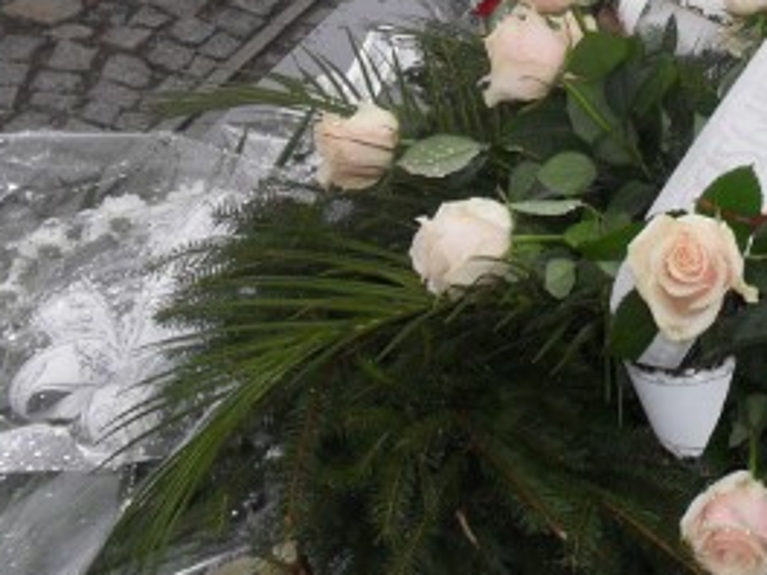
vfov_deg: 16.8
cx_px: 843
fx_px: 1883
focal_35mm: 85
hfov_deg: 21.8
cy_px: -55
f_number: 3.2
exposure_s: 1/350
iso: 100
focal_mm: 6.3
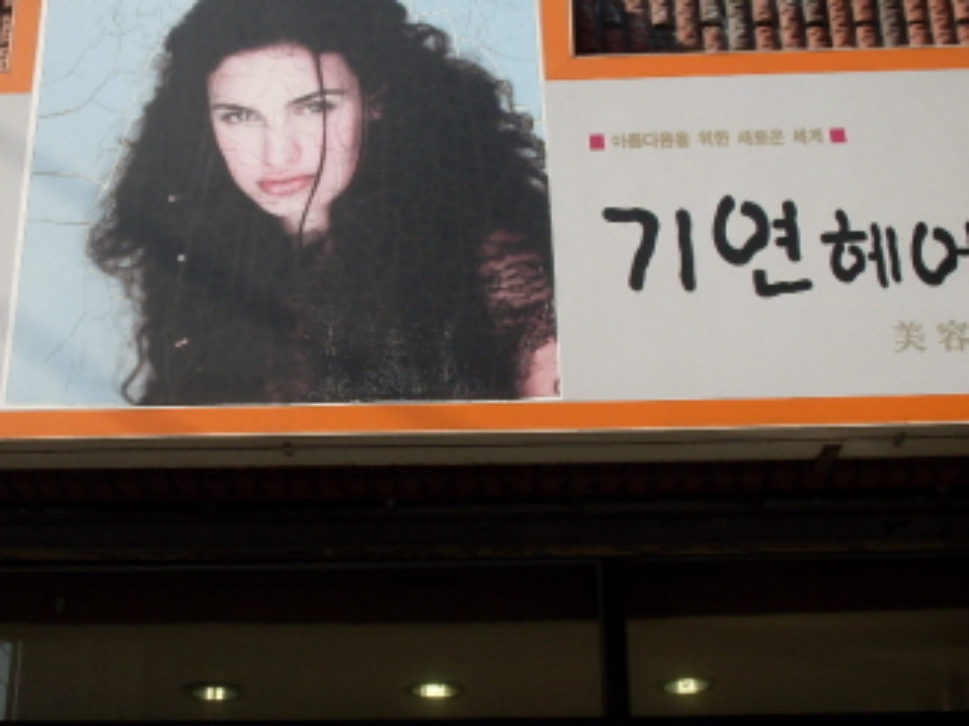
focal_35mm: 75
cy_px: 342
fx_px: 2099
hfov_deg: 25.8
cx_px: 287
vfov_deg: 19.6
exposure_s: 1/125
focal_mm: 8.1
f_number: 9.1
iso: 80
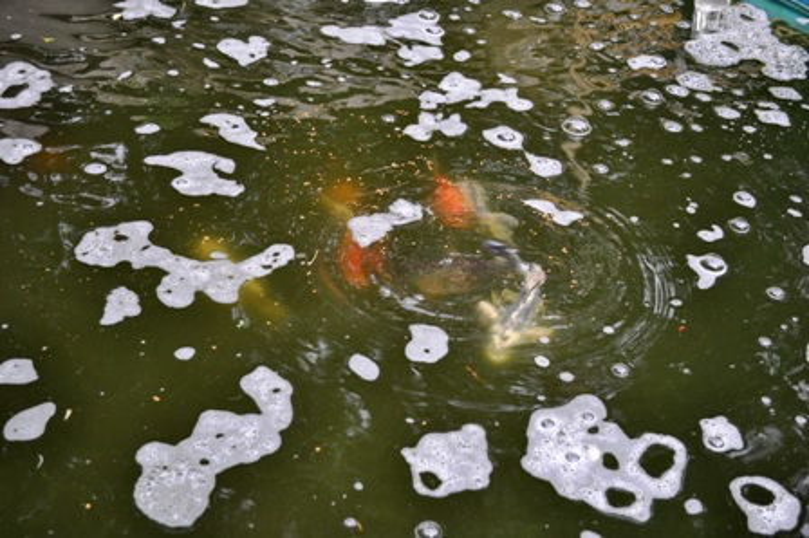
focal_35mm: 52
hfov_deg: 37.9
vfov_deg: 25.7
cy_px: 269
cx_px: 404
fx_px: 1179
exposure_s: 1/100
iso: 400
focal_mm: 35
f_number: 5
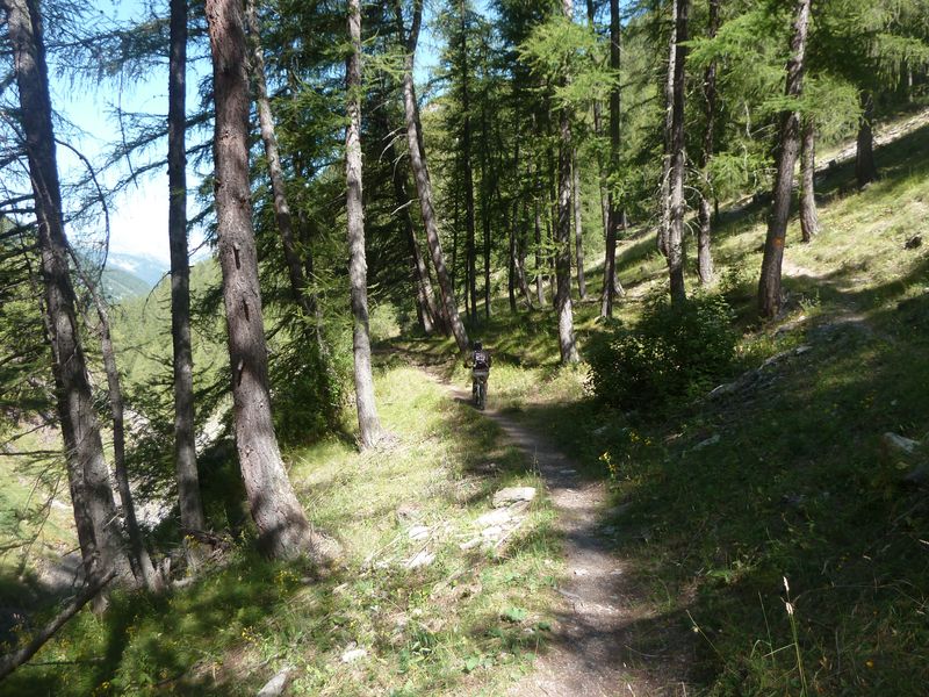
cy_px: 348
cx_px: 464
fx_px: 671
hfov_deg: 69.4
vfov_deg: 54.9
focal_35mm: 25
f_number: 3.3
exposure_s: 1/200
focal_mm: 4.1
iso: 80
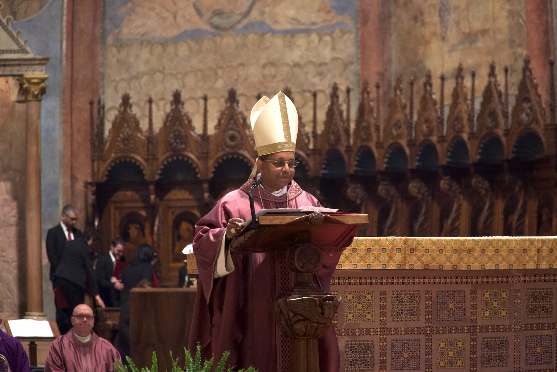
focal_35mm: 157
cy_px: 186
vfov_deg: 8.7
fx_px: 2429
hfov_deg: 13.1
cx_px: 278
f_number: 4
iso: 2000
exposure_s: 1/100
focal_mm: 105
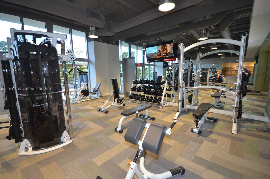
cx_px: 135
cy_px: 90
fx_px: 123
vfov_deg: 71.8
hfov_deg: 95.1
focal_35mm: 16
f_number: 4.2
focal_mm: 11
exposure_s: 1/60
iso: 800
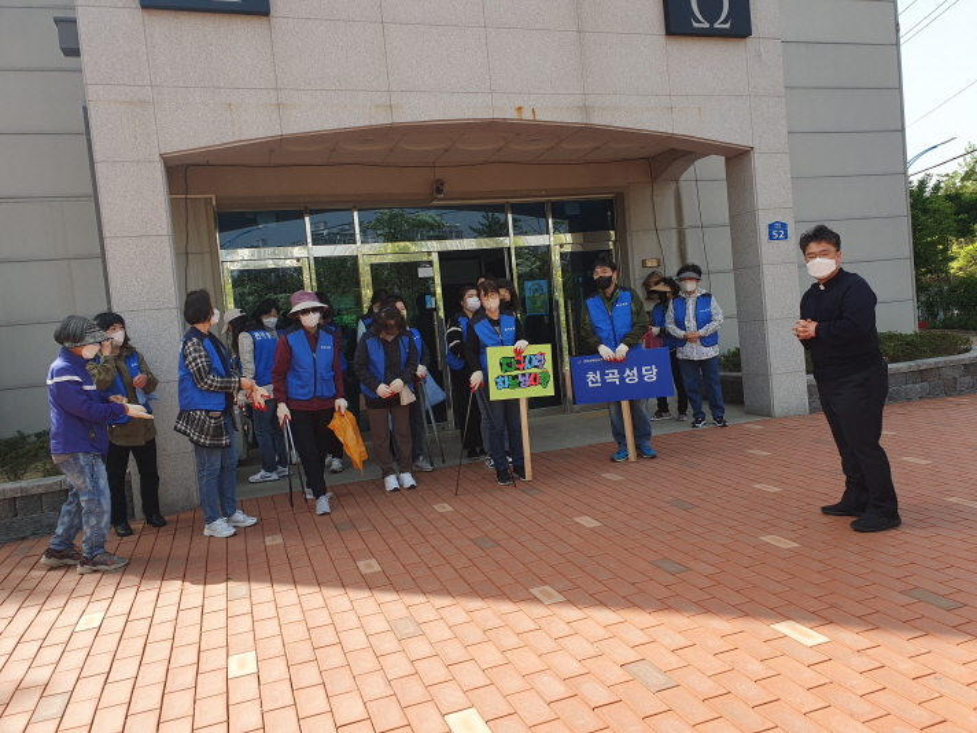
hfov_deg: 67.3
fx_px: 734
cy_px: 366
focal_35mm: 26
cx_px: 488
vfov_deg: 53.1
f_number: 2.4
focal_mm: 4.32
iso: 50
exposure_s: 1/590
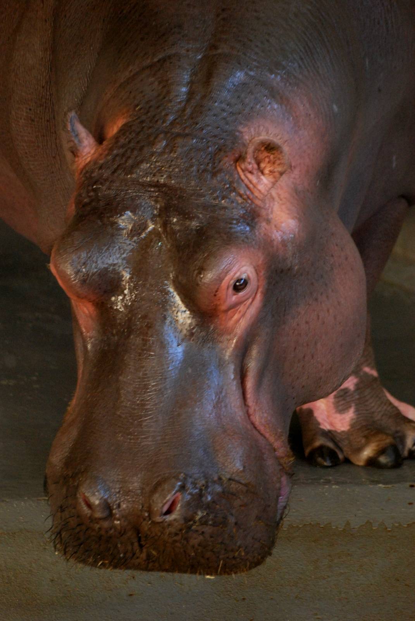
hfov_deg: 4.2
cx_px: 208
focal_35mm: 330
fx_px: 5690
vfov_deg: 6.2
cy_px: 310
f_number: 5.3
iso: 1000
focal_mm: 220
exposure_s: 1/60
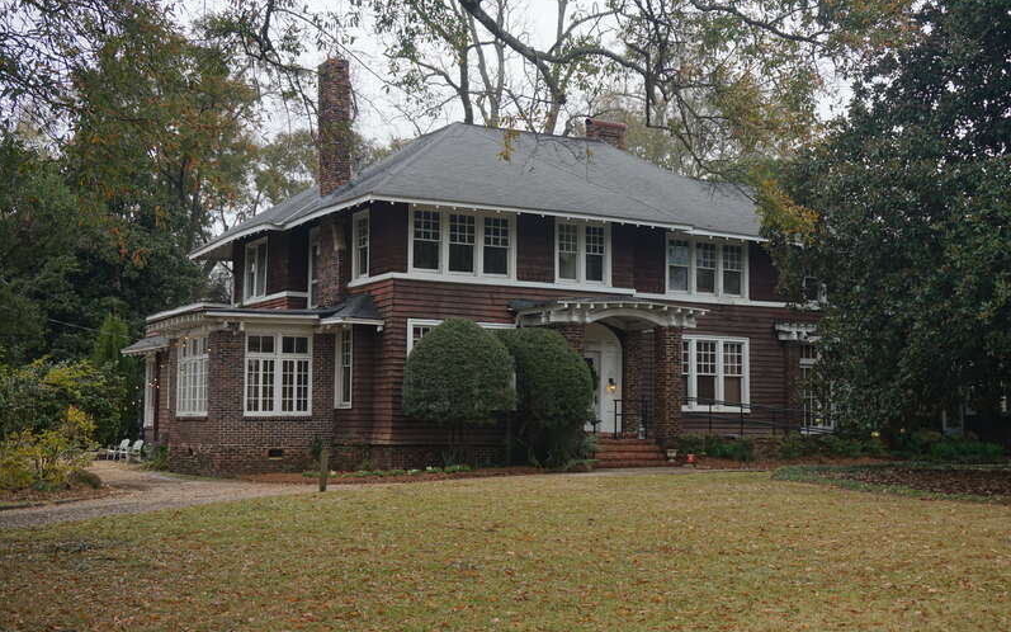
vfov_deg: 28.9
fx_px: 1226
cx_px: 505
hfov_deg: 44.8
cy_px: 300
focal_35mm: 45
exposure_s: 1/80
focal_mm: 29
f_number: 6.3
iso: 100
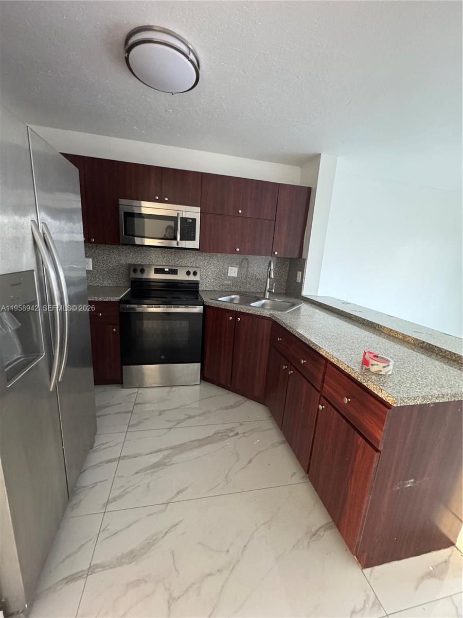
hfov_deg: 85.7
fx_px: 250
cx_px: 232
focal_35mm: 14
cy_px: 309
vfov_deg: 102.1
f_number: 2.2
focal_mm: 2.22
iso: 1000
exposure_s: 1/60
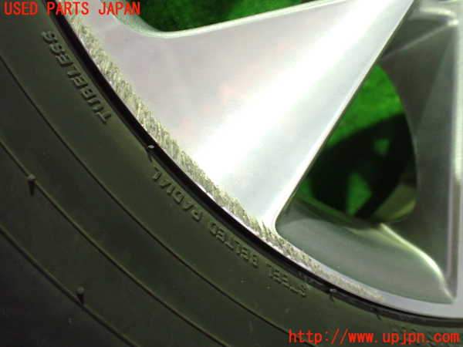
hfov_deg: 60.0
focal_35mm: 30
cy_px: 174
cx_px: 232
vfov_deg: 46.8
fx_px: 401
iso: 800
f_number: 2.3
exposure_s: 1/30
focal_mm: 5.4
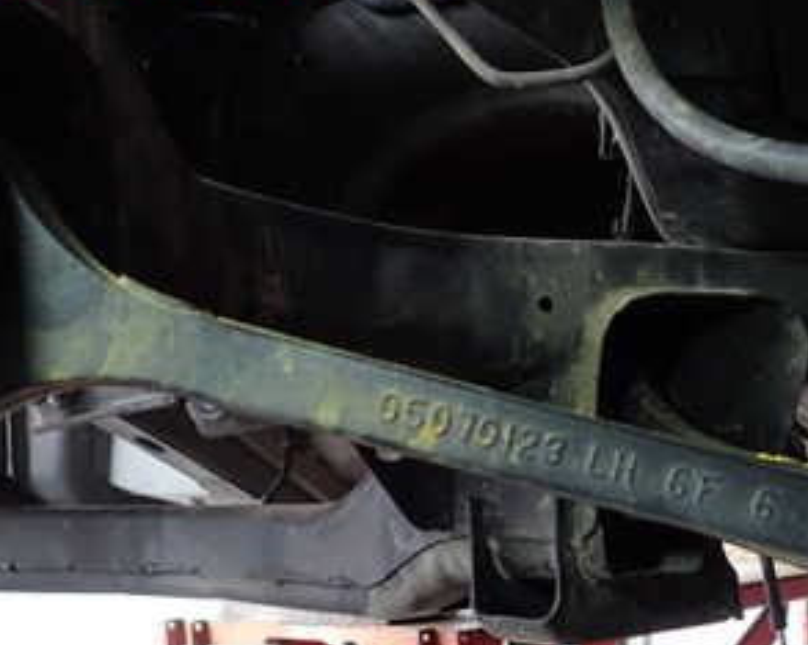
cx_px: 626
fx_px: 1195
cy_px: 538
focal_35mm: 50
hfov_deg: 36.3
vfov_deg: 29.4
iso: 200
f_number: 2
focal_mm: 4.5
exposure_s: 1/60
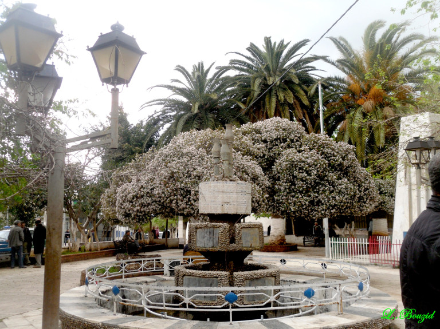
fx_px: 572
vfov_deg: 32.1
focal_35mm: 45
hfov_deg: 42.1
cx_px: 220
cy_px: 164
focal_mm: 6.3
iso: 80
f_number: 3.5
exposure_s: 1/90
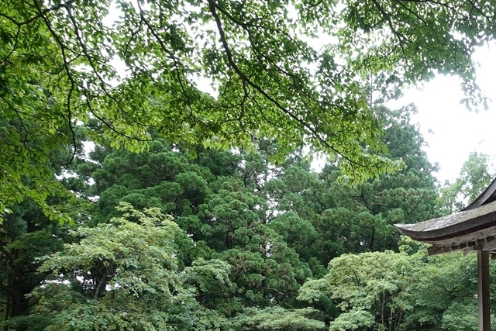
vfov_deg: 29.0
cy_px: 281
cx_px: 412
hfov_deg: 41.3
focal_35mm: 45
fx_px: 620
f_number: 2.8
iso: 125
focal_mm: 8.8
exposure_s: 1/80
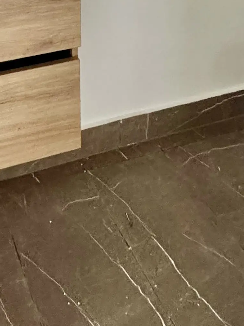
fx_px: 526
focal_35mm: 56
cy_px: -220
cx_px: 32
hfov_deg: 25.4
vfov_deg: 23.3
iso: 320
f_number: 2.2
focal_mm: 2.22
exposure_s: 1/95
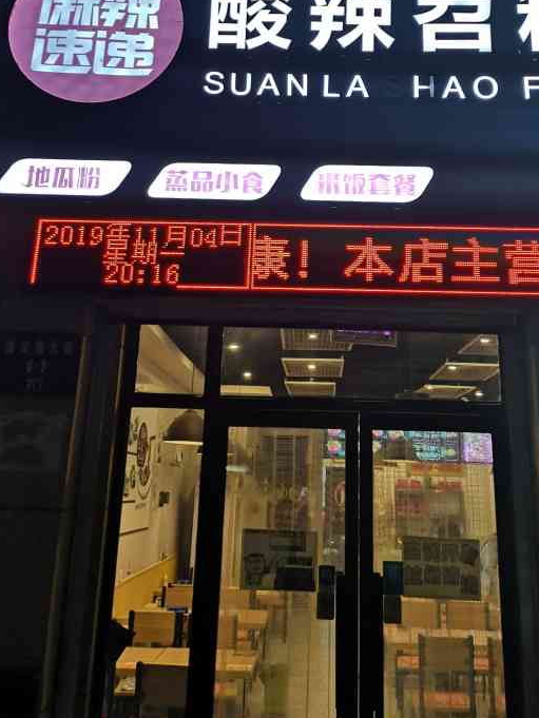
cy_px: 260
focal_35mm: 37
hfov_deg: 38.6
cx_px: 292
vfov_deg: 49.5
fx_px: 768
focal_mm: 3.95
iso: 80
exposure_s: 1/50
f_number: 1.8
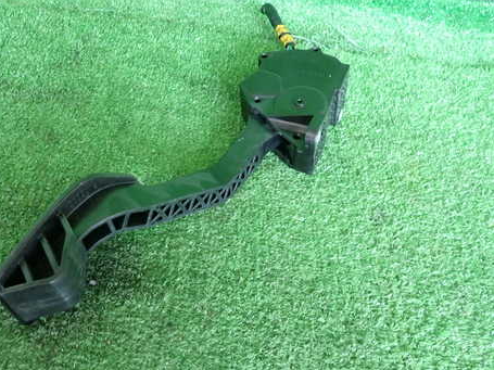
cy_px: 191
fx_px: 471
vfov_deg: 42.9
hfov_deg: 55.0
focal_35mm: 33
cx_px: 198
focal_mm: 4.5
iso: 200
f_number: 2
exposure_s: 1/30
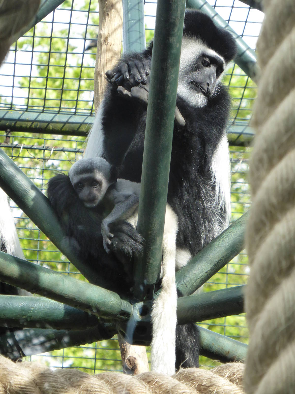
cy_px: 197
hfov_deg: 5.4
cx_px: 148
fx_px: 3113
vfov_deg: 7.2
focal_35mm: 274
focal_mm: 44.4
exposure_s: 1/200
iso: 320
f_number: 5.7
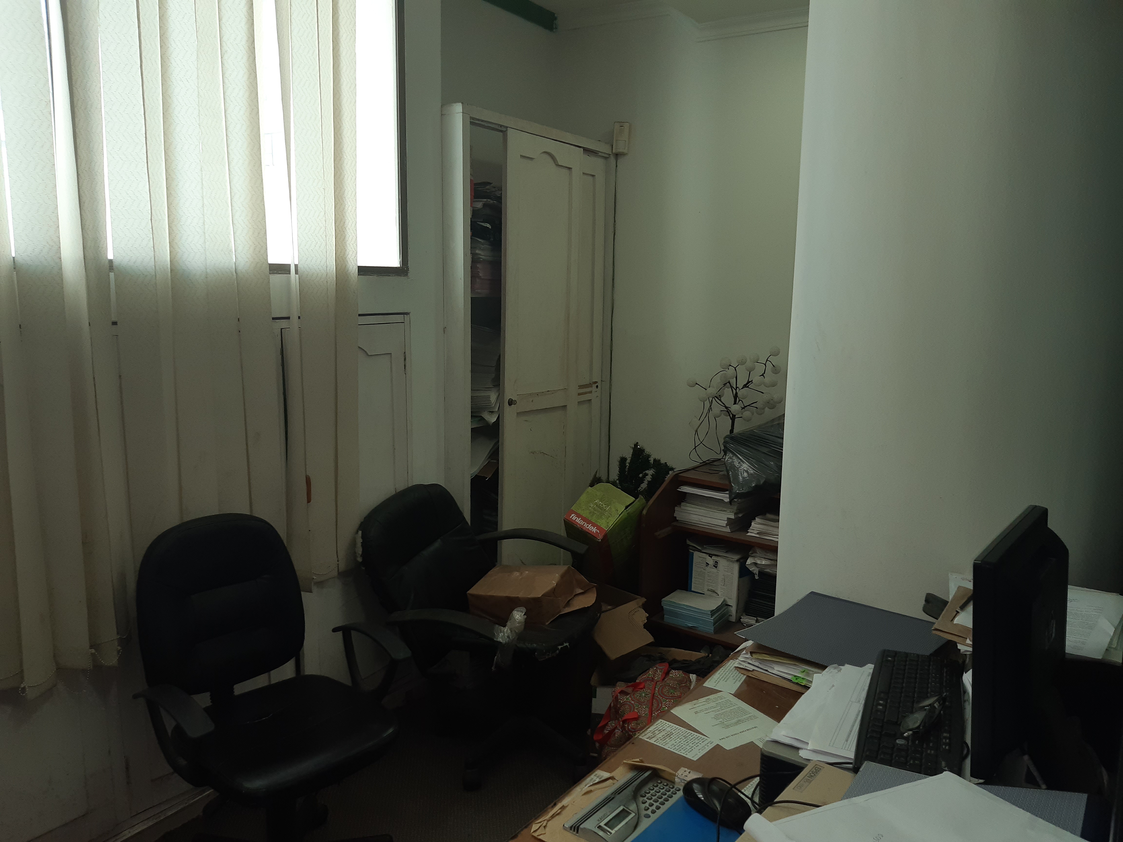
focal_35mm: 26
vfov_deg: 53.1
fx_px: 843
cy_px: 421
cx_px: 562
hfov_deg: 67.3
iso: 40
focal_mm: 3.92
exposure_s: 1/126
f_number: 1.7
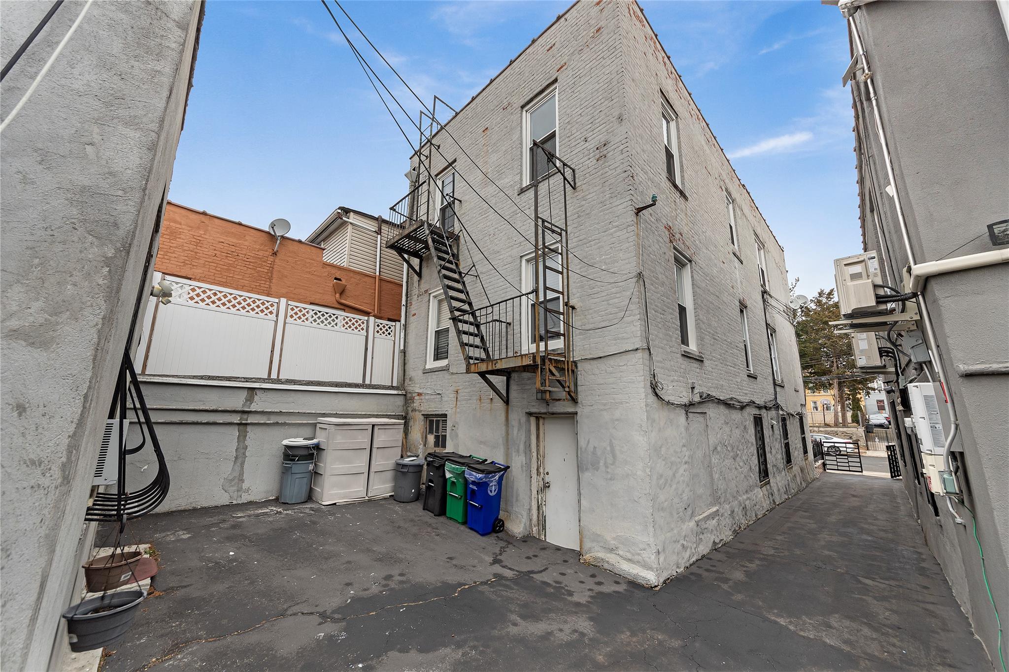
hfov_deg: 112.6
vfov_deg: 90.0
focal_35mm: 12
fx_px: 336
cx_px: 504
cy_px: 336
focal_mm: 8
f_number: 8
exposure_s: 1/320
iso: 100
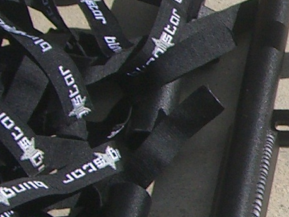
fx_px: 2128
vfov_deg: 5.8
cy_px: 221
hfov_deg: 7.4
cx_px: 603
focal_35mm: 255
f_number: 8
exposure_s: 1/160
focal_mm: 7.9
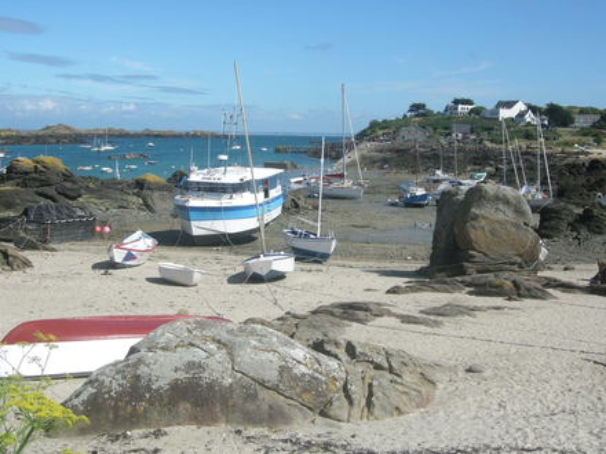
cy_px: 227
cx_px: 303
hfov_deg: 39.7
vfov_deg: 30.3
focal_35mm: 48
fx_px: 840
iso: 64
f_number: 6.1
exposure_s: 1/310
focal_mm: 10.1
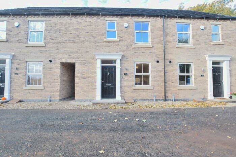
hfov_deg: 100.4
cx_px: 118
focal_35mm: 15
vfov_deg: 77.4
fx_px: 98
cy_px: 78
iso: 400
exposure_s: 1/125
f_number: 5.6
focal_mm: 10
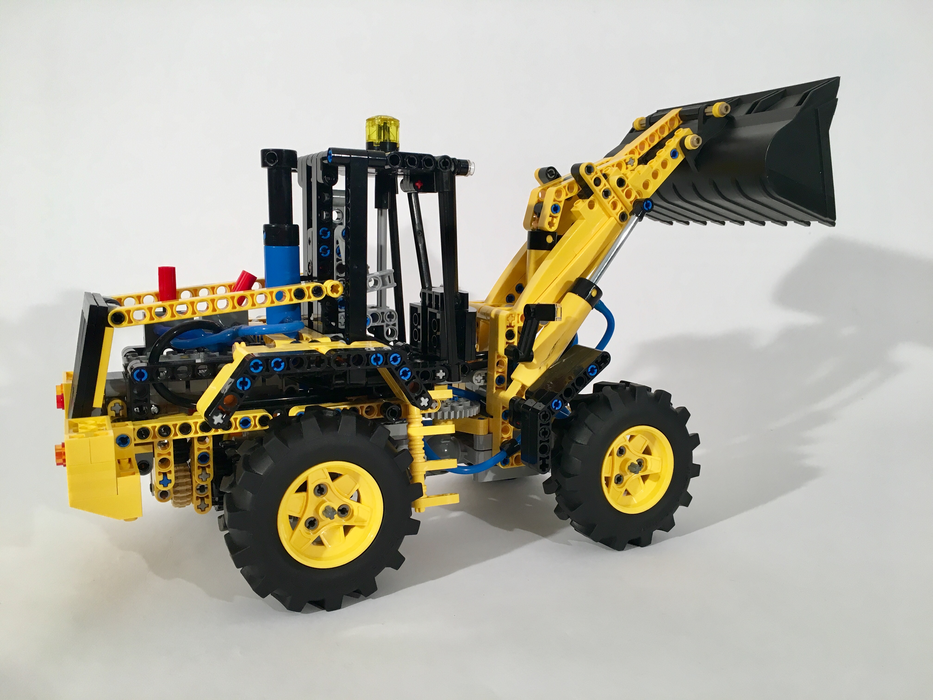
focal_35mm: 29
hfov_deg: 61.7
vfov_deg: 48.2
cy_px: 350
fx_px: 782
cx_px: 466
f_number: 2.2
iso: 25
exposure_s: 1/30
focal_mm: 4.15
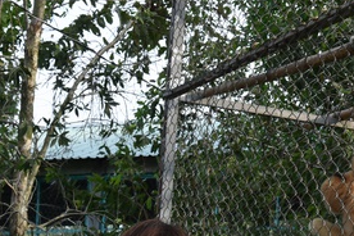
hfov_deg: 17.7
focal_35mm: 113
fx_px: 1111
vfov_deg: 12.1
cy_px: 180
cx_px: 358
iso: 640
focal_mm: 48
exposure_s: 1/250
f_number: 8
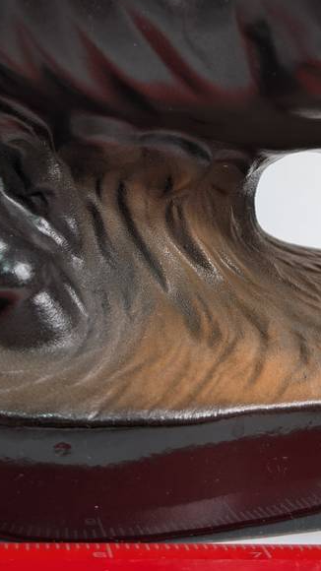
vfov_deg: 28.5
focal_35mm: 72
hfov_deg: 16.7
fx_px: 1090
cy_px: 87
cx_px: 225
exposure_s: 1/20.8
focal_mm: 6.9
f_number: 1.68
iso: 31
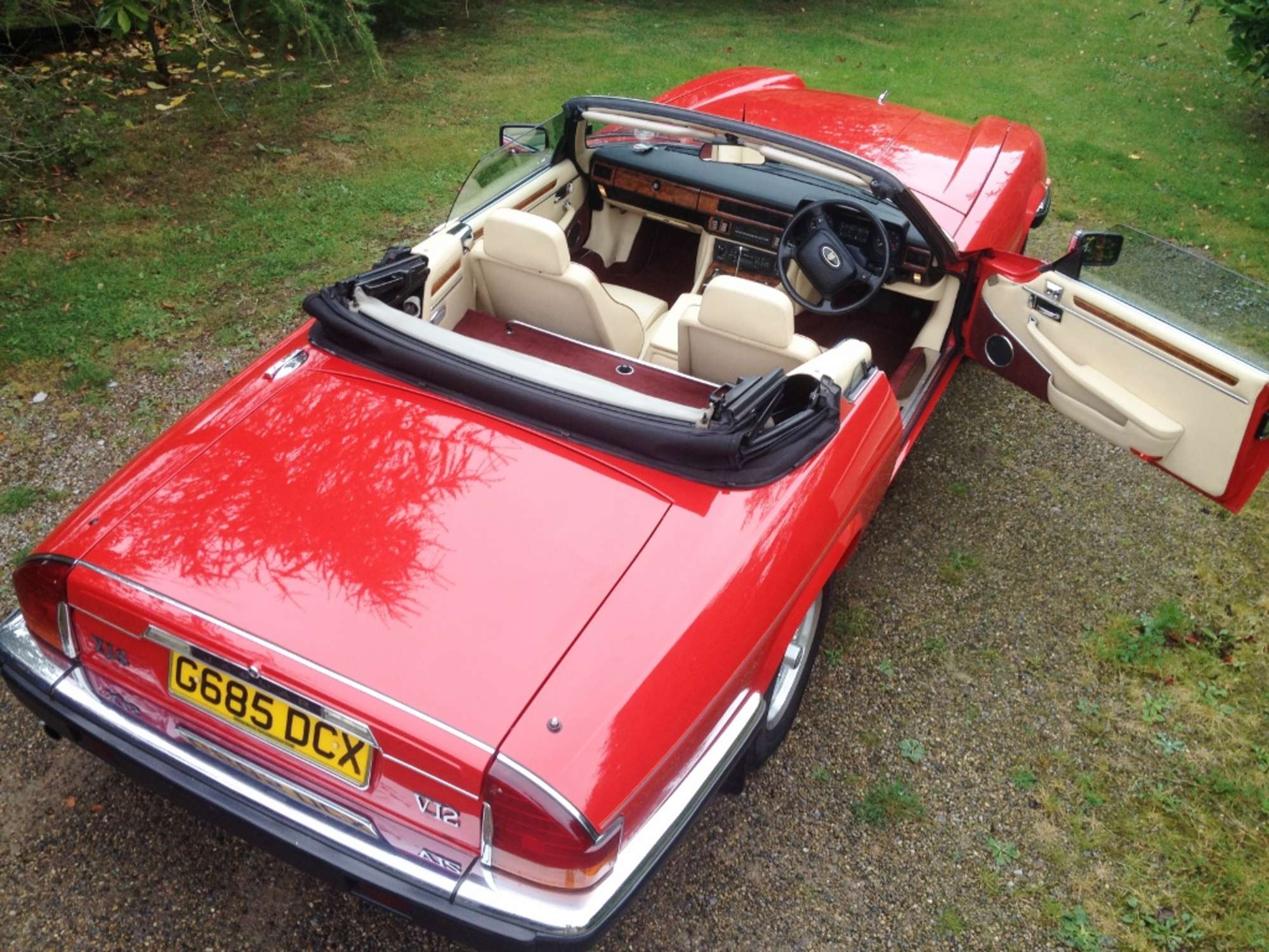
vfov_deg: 40.7
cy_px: 476
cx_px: 634
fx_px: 1283
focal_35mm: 35
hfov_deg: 52.6
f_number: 2.4
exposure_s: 1/141
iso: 50
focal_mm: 4.28
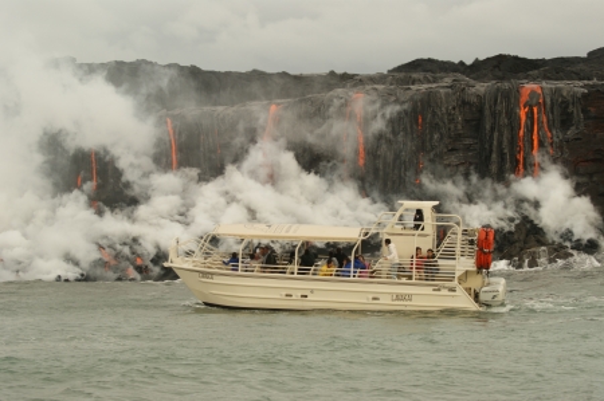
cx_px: 302
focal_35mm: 112
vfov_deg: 12.2
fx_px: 1885
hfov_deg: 18.2
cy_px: 200
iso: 100
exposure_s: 1/160
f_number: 8
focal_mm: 75
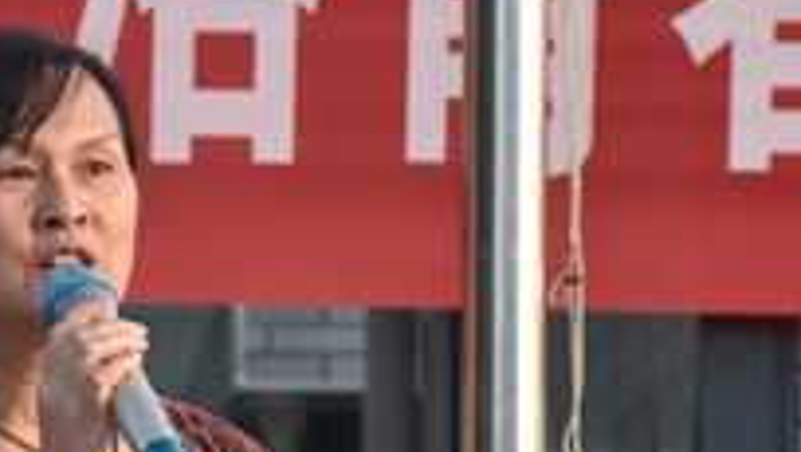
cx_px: 165
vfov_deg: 2.3
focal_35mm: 535
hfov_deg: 4.0
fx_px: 11369
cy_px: 354
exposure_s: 1/400
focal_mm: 116
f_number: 8
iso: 800
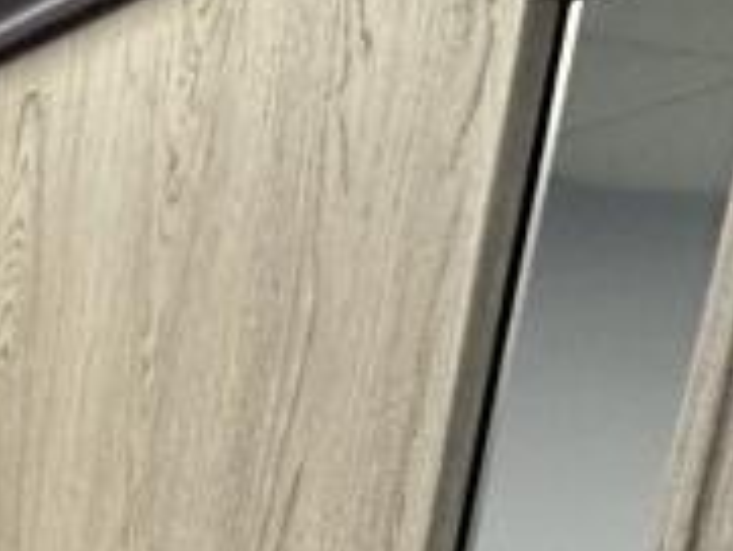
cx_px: -948
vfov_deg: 13.9
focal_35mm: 79
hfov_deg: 15.6
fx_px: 1674
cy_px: 1272
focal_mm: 2.22
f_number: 2.2
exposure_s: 1/100
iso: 160
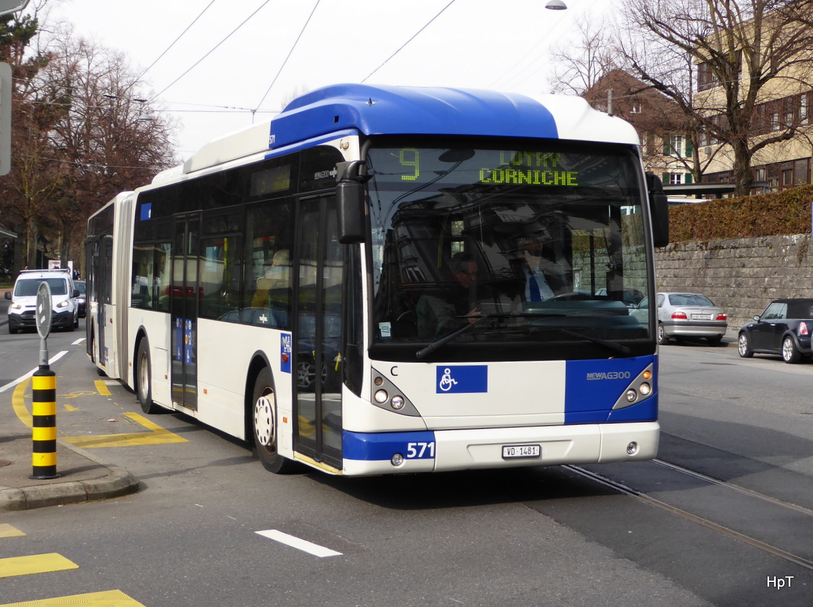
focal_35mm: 49
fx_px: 1149
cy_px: 304
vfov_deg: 29.6
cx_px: 406
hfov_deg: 39.0
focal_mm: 8.4
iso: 80
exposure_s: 1/320
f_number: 4
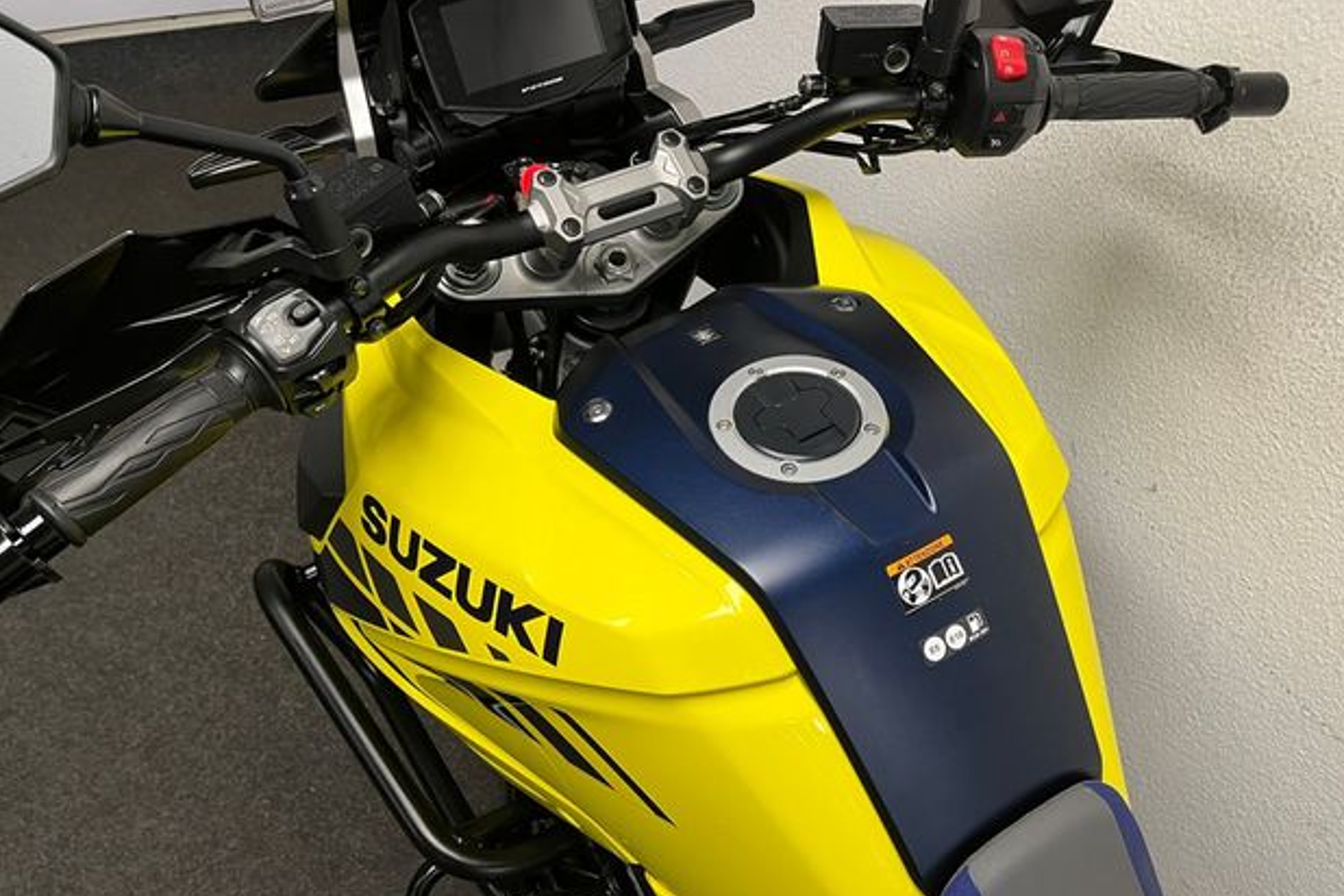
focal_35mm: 28
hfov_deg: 65.5
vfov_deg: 46.3
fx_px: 1045
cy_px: 383
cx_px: 661
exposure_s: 1/50
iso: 64
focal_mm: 5.1
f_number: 1.6
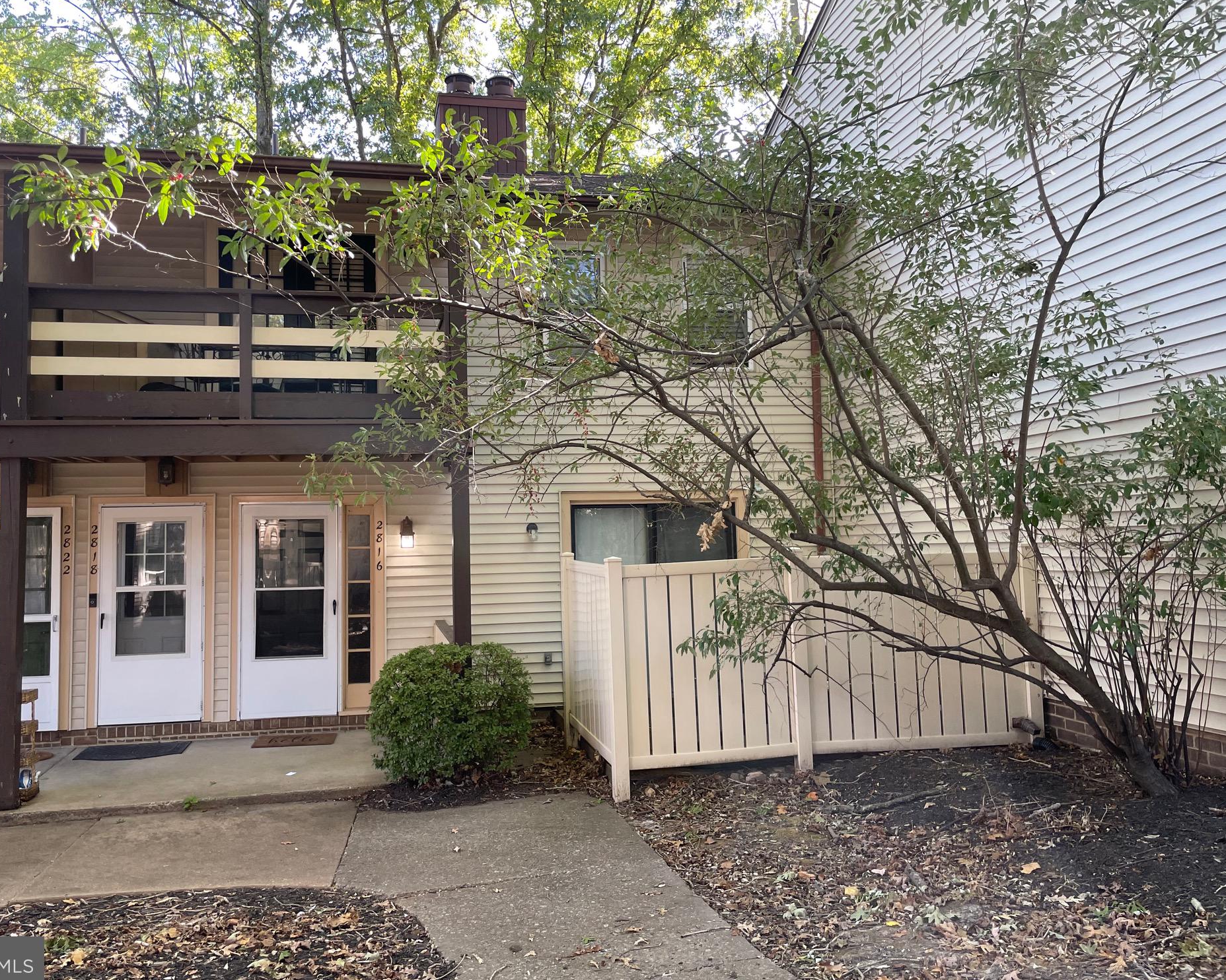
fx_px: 1016
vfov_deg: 51.5
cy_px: 484
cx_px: 556
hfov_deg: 62.1
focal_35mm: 28
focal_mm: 4.2
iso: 50
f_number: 1.6
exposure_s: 1/121
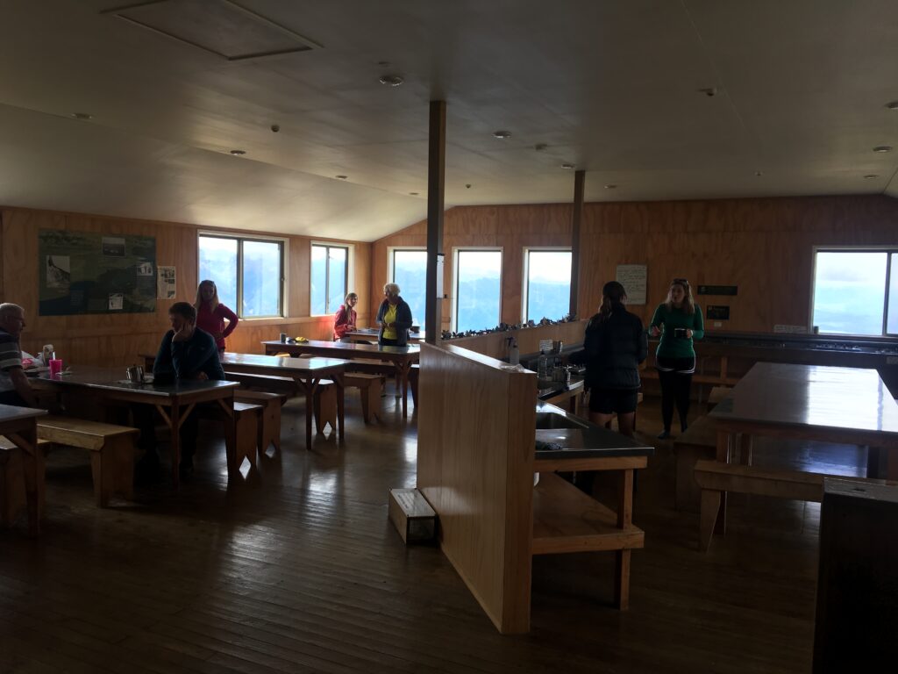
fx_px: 752
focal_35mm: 29
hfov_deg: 61.7
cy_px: 337
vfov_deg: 48.2
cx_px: 449
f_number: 2.2
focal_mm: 4.15
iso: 25
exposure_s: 1/128
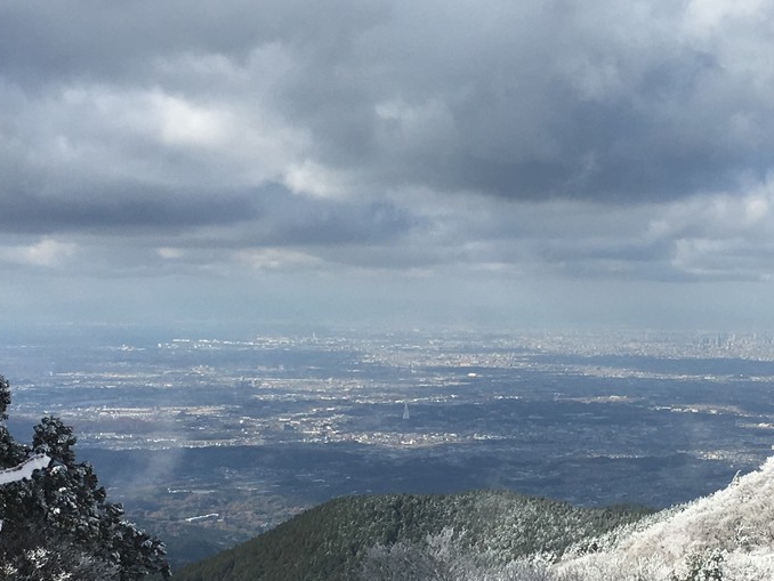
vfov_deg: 20.0
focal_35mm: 73
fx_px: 1633
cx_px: 562
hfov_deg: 26.4
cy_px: 458
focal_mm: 4.15
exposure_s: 1/1972
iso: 25
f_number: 2.2
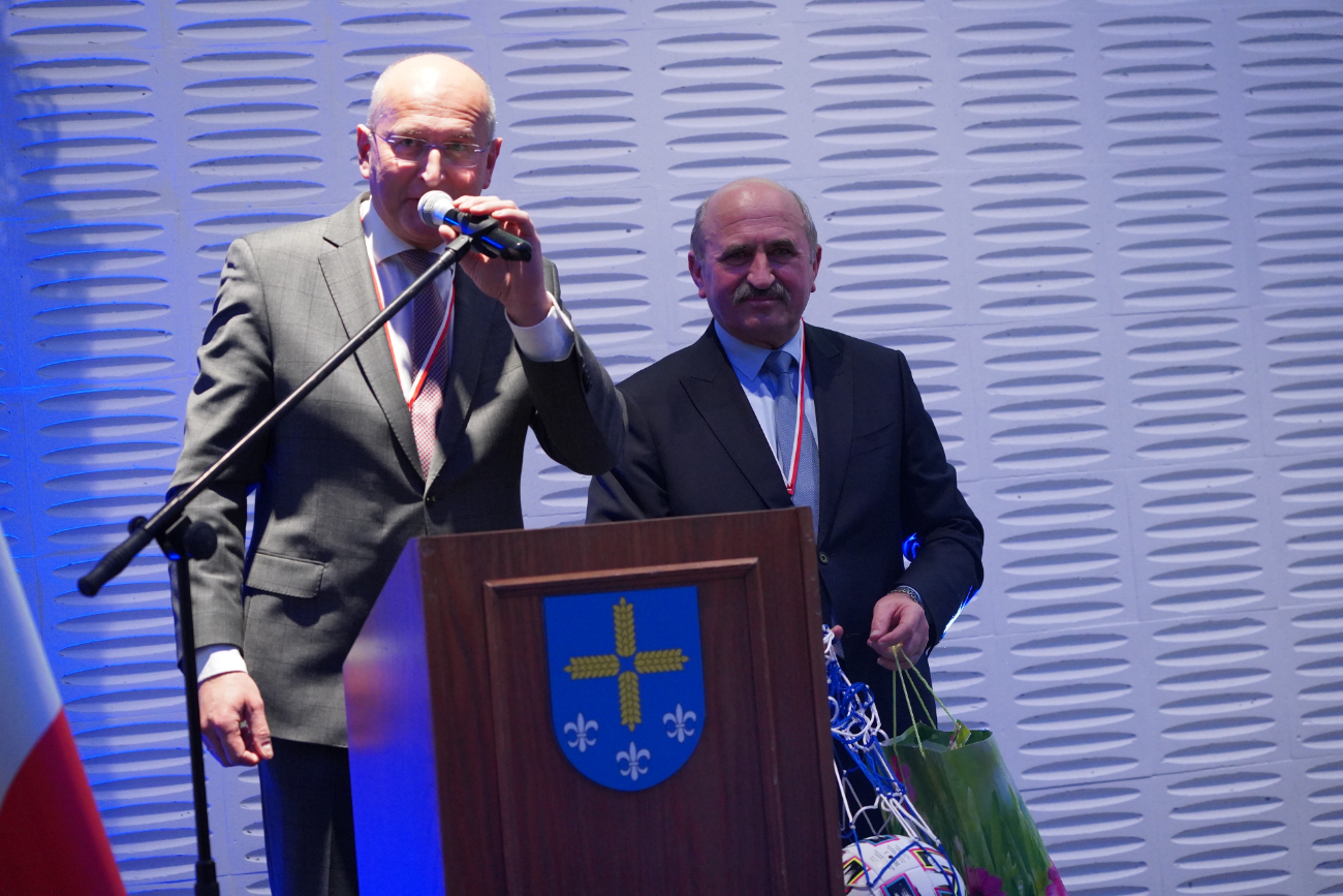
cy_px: 448
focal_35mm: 78
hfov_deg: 26.0
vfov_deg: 17.5
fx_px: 2910
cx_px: 672
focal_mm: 78
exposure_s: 1/160
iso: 8000
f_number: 4
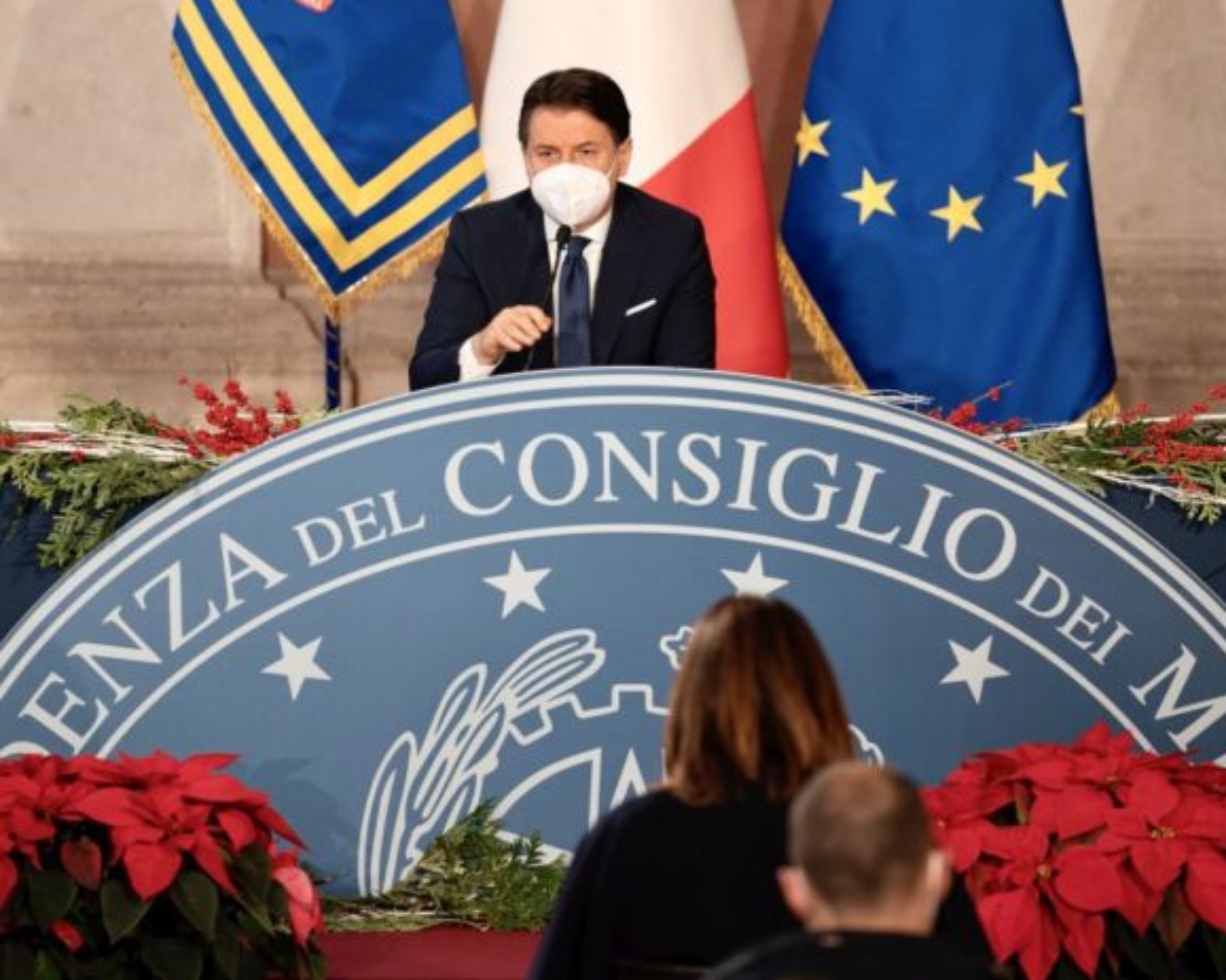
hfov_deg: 8.6
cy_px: 489
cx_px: 635
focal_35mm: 226
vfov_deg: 6.8
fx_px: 8199
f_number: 2.8
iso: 800
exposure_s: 1/250
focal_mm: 200
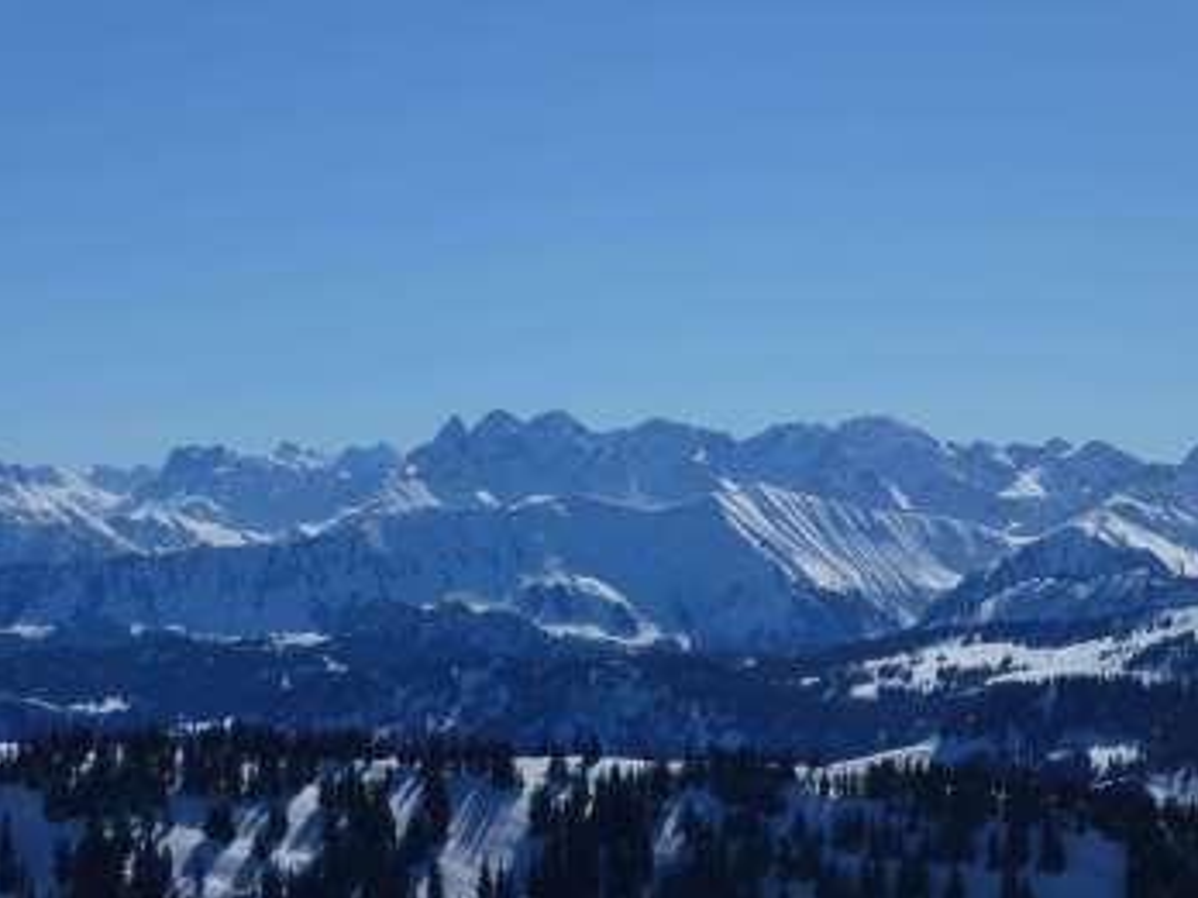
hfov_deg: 16.6
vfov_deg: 12.5
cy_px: 461
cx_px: 613
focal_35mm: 119
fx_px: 4118
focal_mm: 20.6
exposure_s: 1/1000
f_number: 6.3
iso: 80
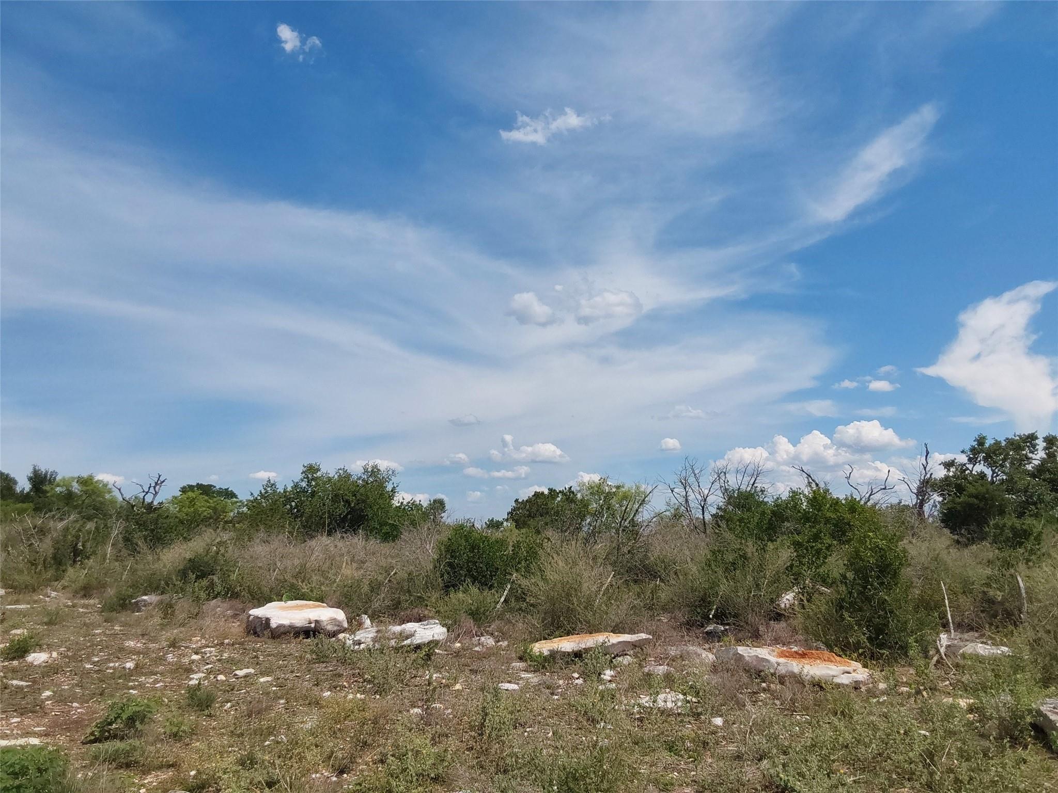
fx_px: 856
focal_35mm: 28
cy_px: 396
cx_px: 529
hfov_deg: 63.4
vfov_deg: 49.7
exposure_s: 1/3603
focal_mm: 2.91
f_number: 1.9
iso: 50
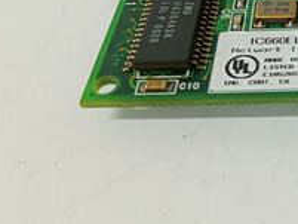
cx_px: 351
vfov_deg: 20.8
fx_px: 577
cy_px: -26
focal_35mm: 67
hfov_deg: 26.1
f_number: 1.9
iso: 866
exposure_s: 1/50
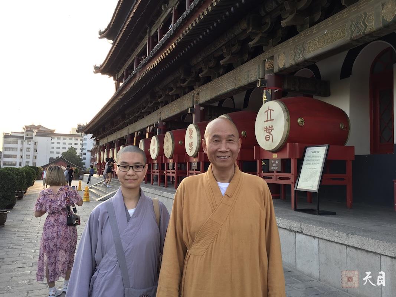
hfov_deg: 61.7
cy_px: 148
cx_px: 198
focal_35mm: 29
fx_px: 332
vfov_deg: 48.2
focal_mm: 4.15
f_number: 2.2
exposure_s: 1/125
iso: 32
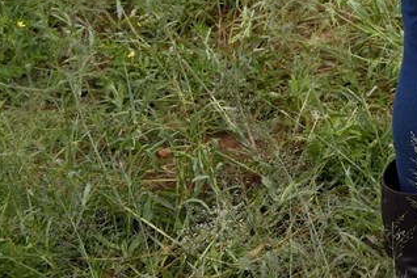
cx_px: 1044
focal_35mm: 151
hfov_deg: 11.1
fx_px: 1749
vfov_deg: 8.8
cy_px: -167
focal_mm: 30
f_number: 10
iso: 500
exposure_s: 1/320
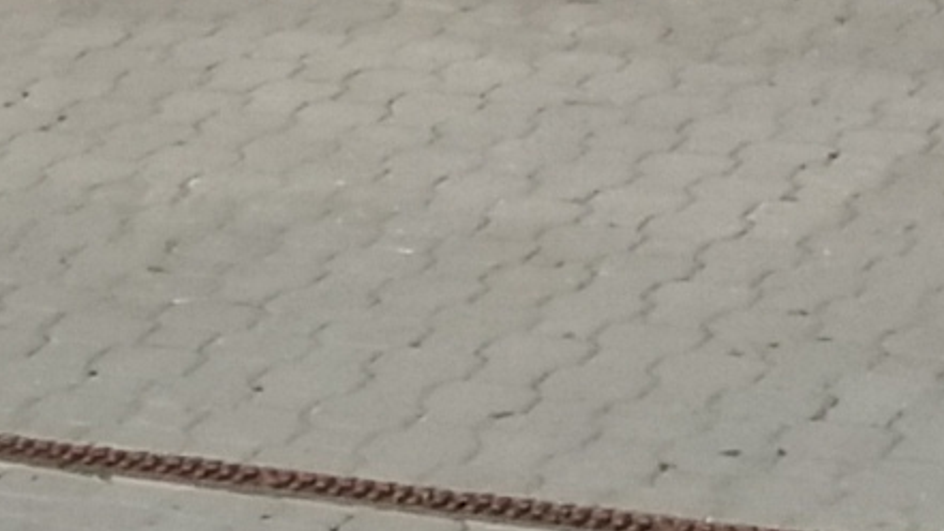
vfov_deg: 5.2
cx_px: -1122
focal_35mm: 226
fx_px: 5657
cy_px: -732
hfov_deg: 8.8
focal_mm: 3.7
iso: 64
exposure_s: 1/2230
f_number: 1.9
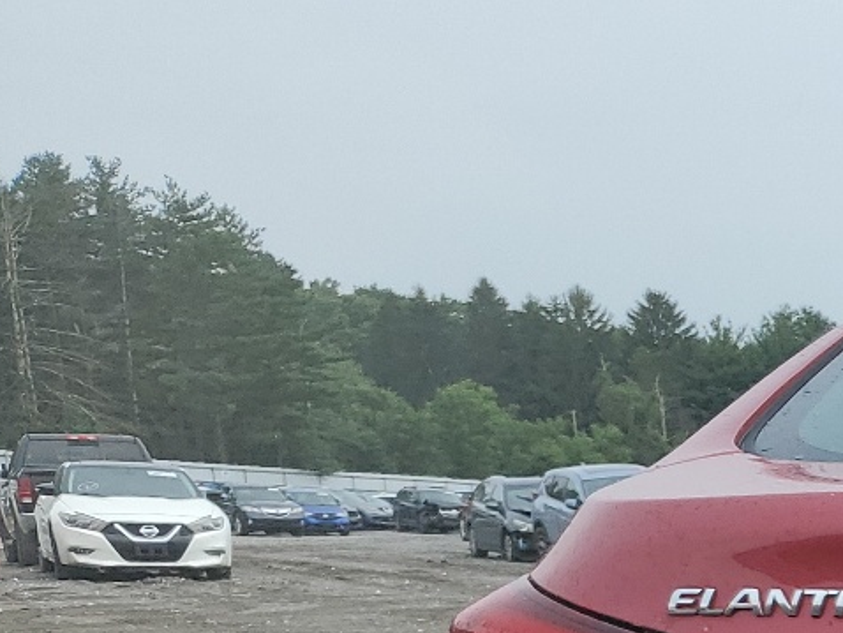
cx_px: 1384
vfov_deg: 15.7
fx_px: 2120
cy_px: 943
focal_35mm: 87
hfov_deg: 18.8
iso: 50
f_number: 1.5
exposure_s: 1/1250
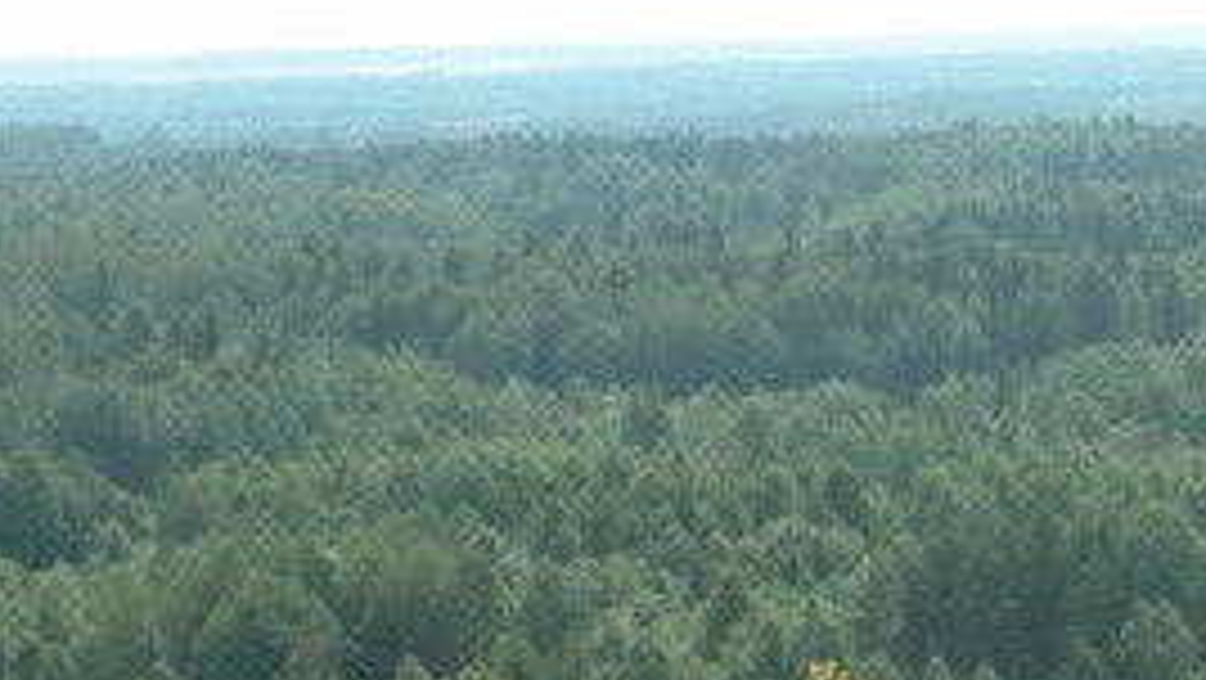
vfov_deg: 4.0
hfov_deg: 7.1
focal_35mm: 302
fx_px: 9661
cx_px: 850
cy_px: 513
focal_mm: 29.5
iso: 200
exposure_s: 1/438
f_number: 6.7
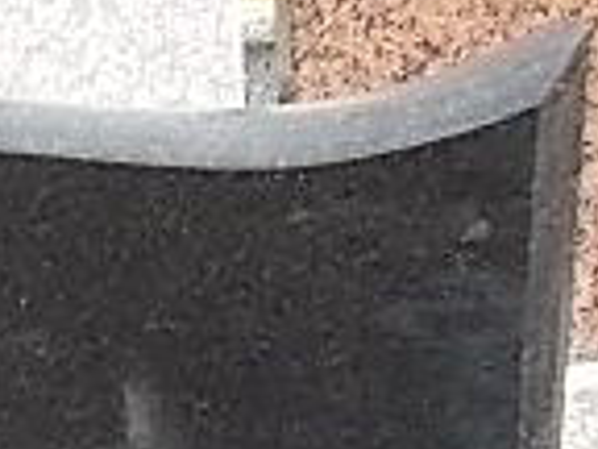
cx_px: -689
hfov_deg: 10.5
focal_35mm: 169
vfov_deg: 8.4
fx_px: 2920
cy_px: 831
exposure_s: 1/250
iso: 80
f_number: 3.1
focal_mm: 5.3
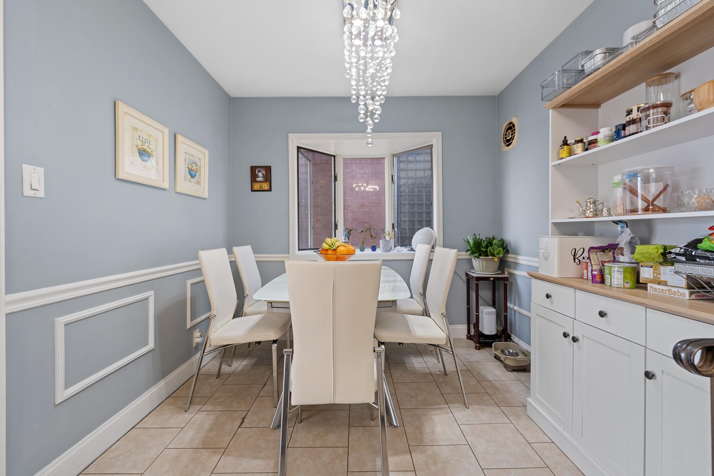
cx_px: 357
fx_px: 278
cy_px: 238
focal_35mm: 14
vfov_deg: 81.2
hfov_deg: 104.3
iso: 200
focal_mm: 14
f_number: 8
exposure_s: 1/6
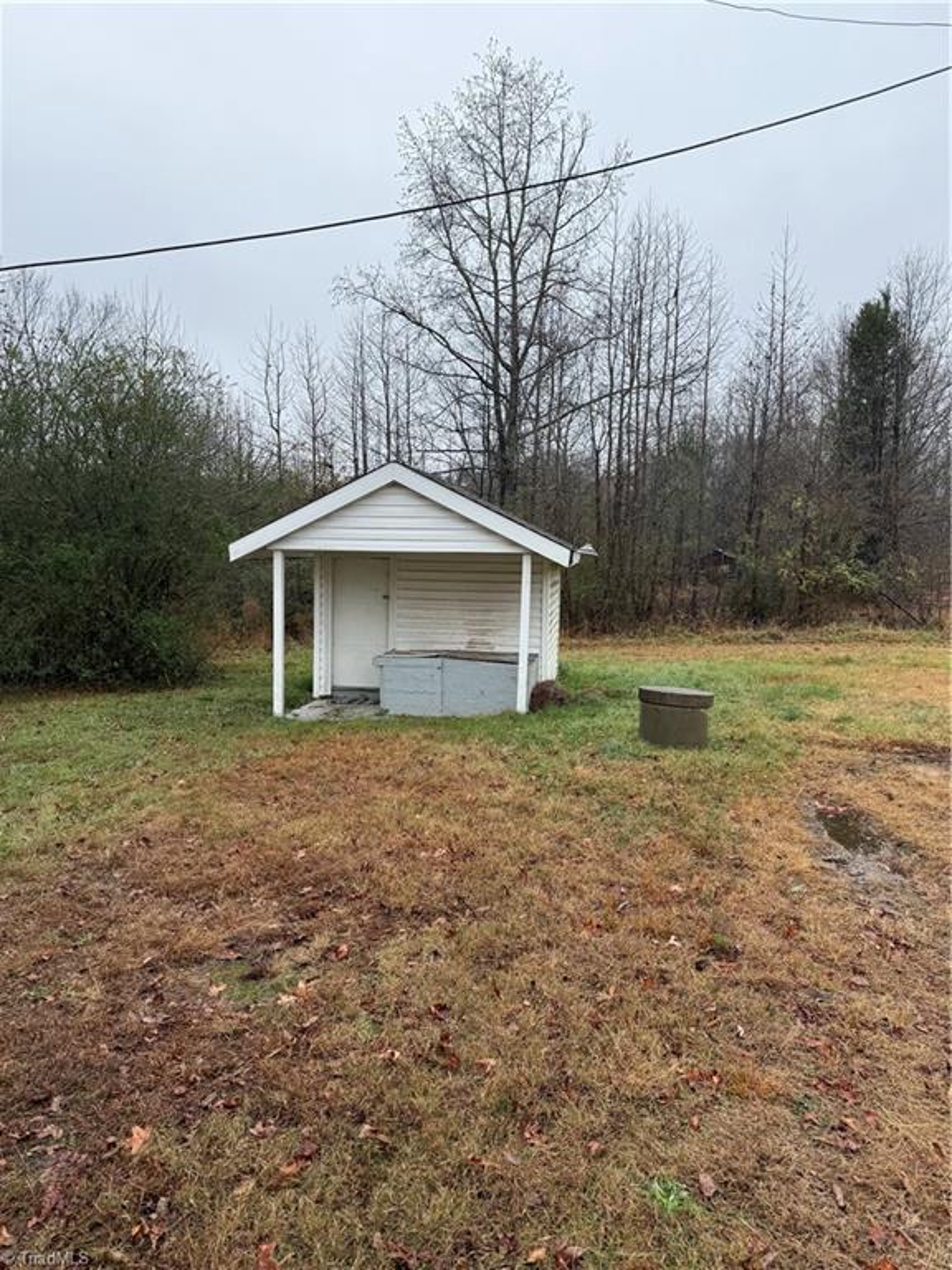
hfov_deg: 56.8
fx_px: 880
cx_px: 476
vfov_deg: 71.6
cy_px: 635
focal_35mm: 24
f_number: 1.78
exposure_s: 1/1122
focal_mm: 6.76
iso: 80
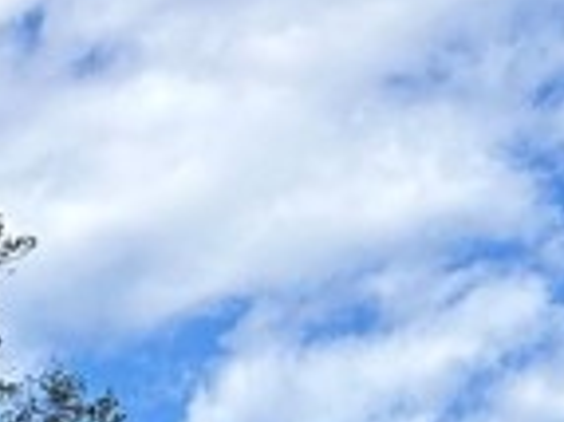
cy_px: 1341
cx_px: 237
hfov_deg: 11.5
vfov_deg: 7.4
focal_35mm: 172
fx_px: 2800
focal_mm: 6.86
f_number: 1.78
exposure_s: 1/2410
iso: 80
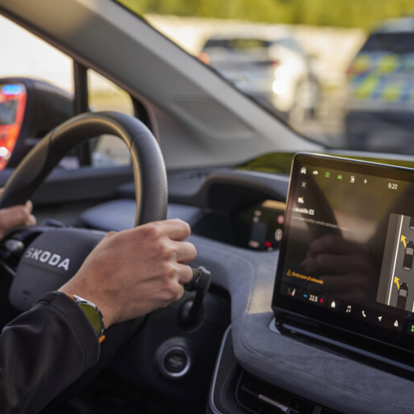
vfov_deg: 19.3
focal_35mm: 90
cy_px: 206
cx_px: 231
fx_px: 1218
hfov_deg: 19.3
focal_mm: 70
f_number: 4.5
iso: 320
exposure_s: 1/250
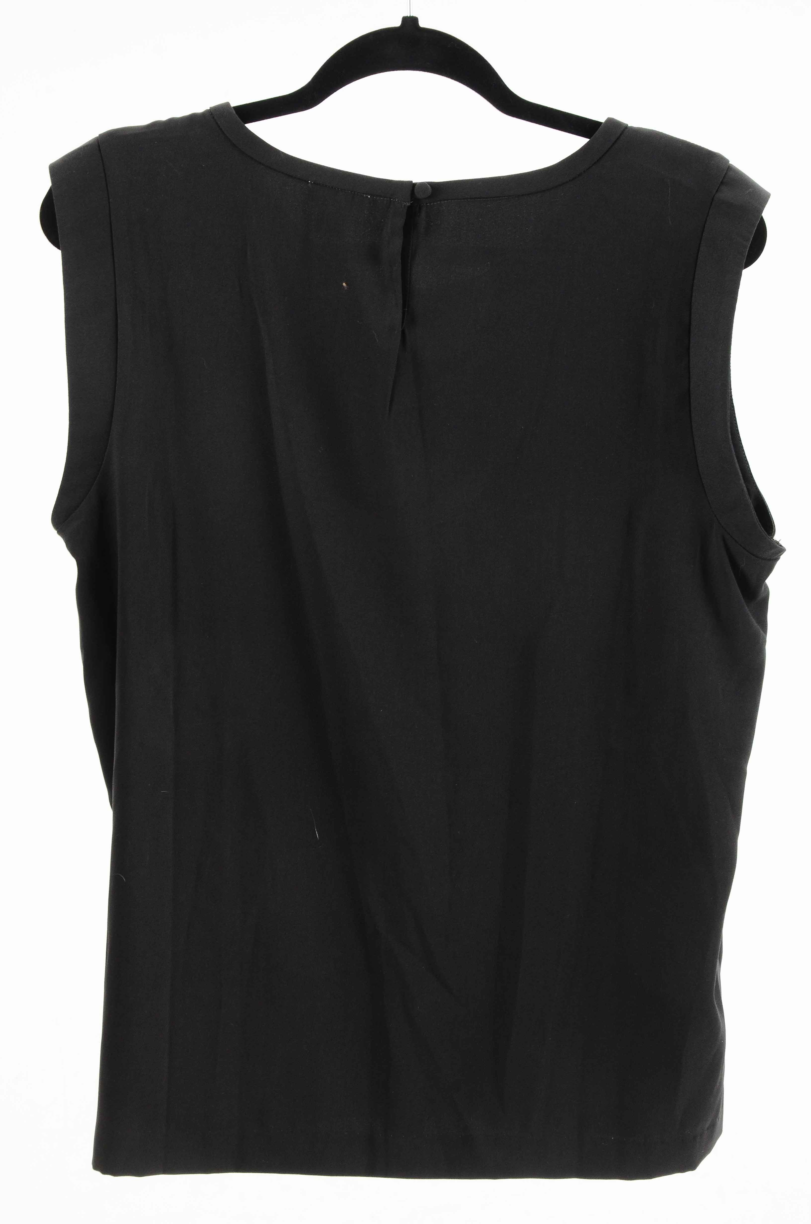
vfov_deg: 26.0
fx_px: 2647
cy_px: 612
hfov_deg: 17.4
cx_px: 406
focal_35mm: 78
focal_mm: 52
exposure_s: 1/60
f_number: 11
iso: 400
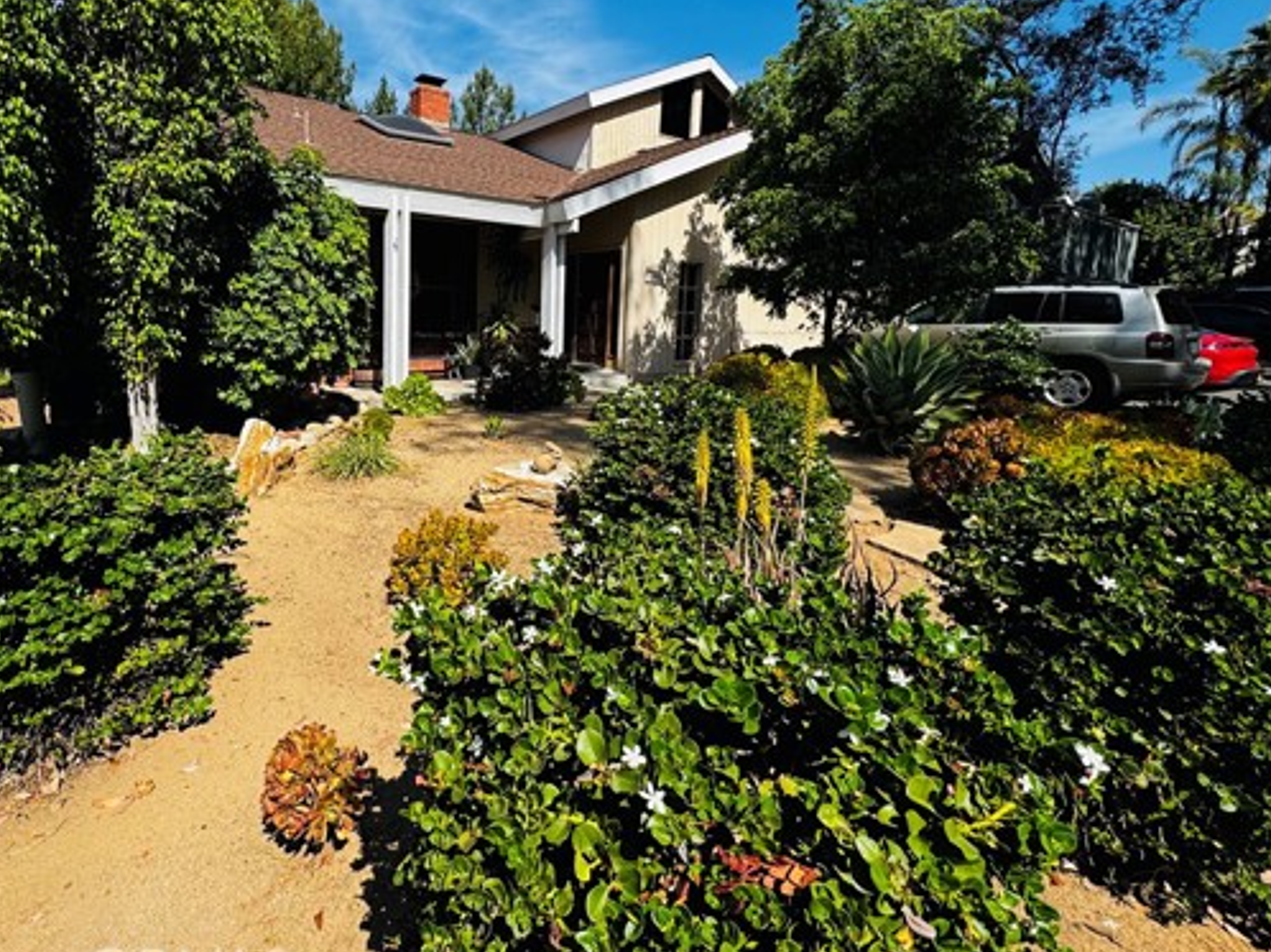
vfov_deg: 71.0
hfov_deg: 86.1
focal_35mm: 18
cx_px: 480
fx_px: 661
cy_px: 396
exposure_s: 1/1536
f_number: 2.2
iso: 40
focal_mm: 2.22
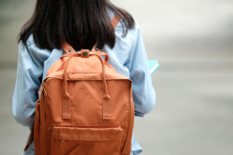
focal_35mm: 210
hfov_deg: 9.8
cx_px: 116
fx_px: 1359
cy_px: 78
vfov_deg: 6.5
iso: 400
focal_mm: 140
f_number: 2.8
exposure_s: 1/640
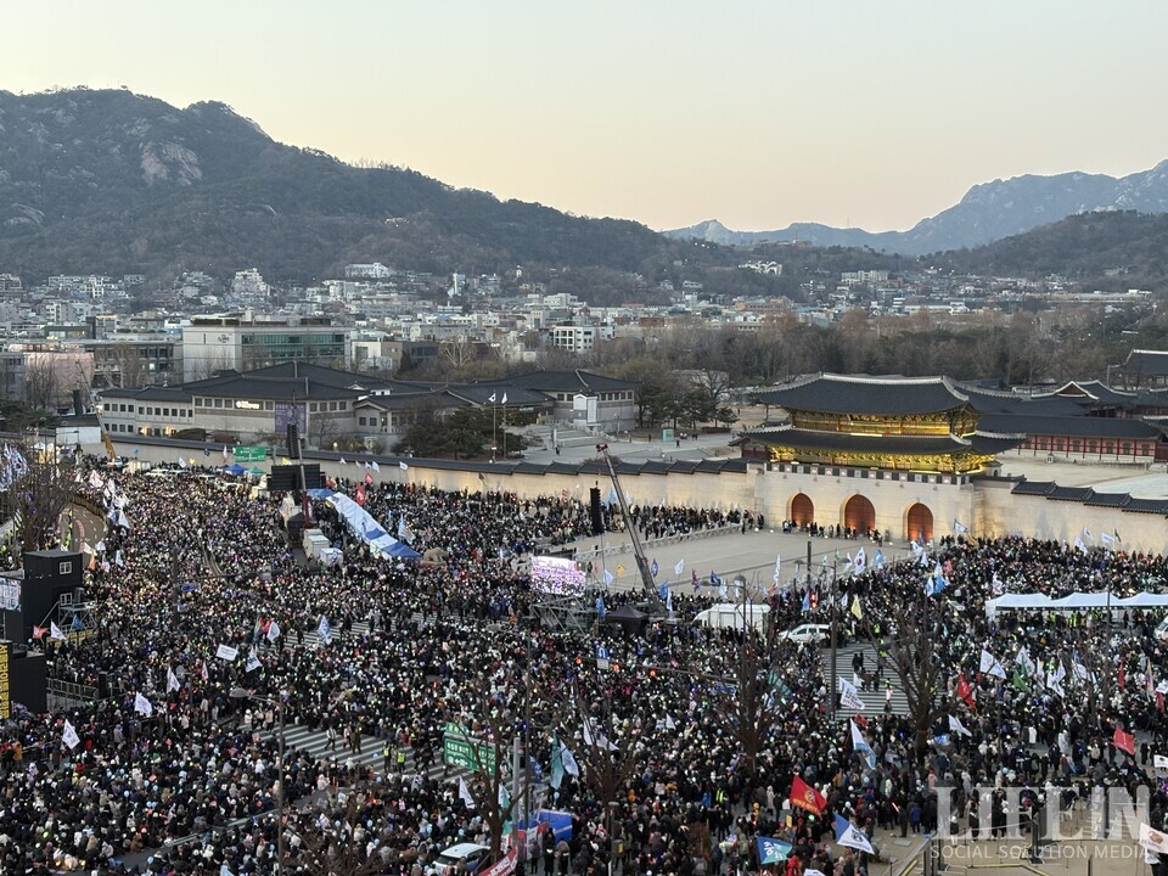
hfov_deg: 36.8
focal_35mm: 52
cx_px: 584
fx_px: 1755
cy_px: 438
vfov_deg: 28.0
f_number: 1.6
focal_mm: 5.96
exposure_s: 1/60
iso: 125
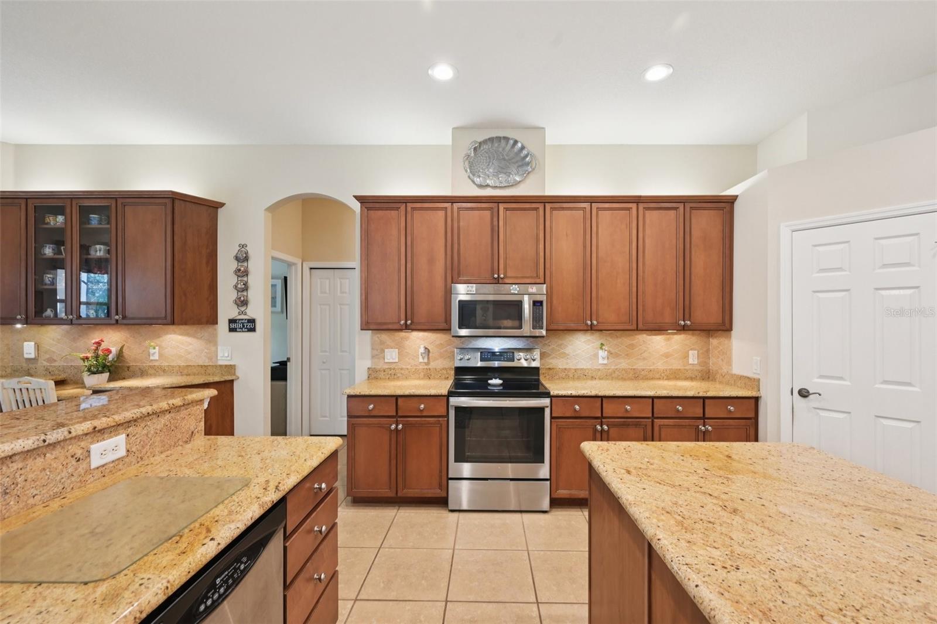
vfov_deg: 77.3
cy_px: 312
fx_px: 390
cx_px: 468
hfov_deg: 100.4
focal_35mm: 15
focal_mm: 15
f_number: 8
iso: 400
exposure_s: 1/10
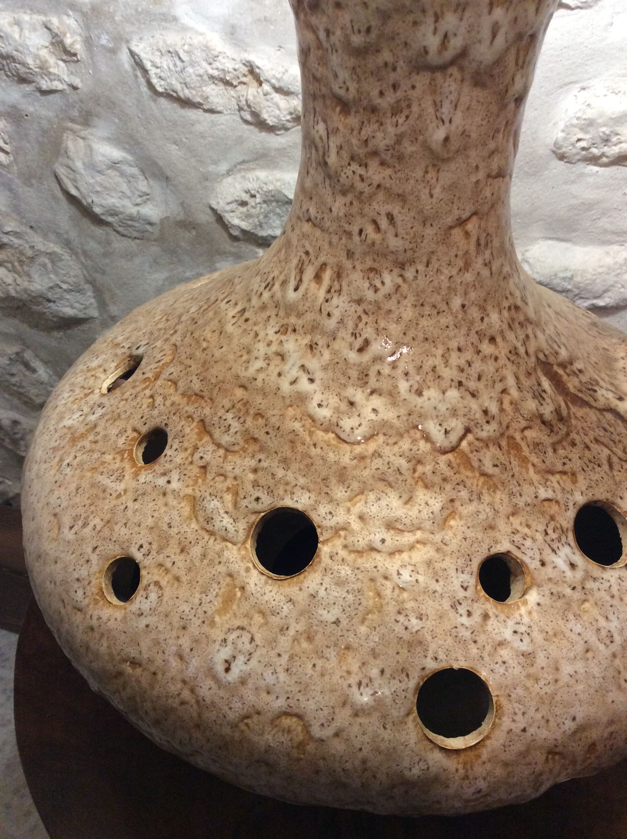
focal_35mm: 32
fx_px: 775
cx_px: 314
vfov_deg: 56.9
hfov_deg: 44.1
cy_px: 420
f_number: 2.4
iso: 125
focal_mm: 3.3
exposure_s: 1/25
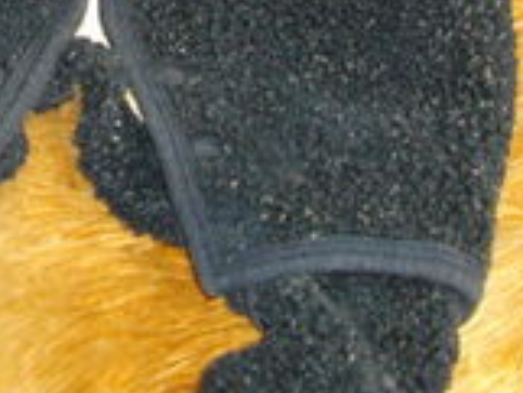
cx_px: 84
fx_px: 1799
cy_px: -146
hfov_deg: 16.4
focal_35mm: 119
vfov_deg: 12.0
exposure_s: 1/50
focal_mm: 5.7
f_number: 2.9
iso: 200
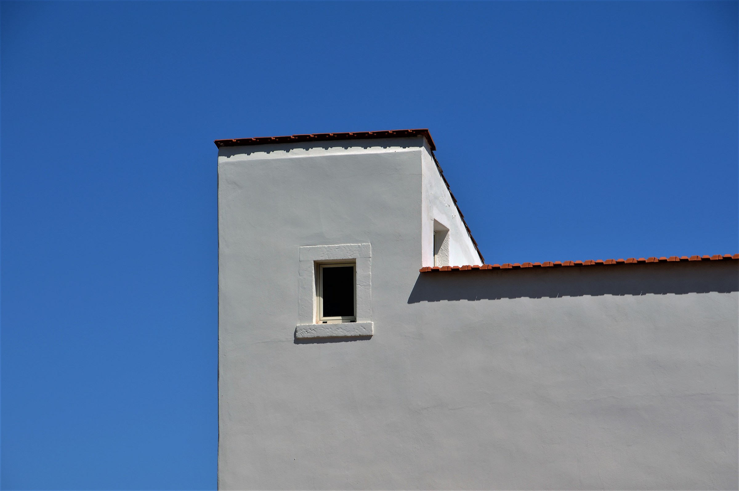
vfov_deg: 8.7
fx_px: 3229
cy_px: 246
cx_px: 370
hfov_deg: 13.1
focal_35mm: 158
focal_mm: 105
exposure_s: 1/320
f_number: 9
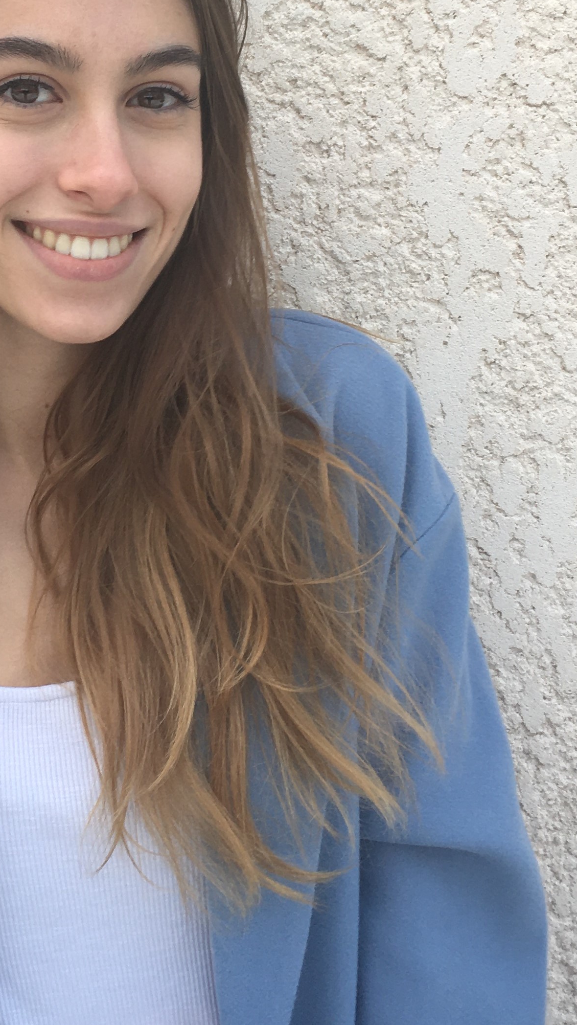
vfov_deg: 45.5
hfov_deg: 26.0
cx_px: 98
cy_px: 507
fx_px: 1224
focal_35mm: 45
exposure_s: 1/100
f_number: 2.2
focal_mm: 4.15
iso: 25
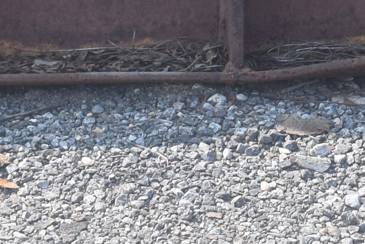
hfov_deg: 7.8
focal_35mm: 261
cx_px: 501
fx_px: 2652
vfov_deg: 5.0
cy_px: -450
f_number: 8
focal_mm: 25
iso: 320
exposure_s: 1/250
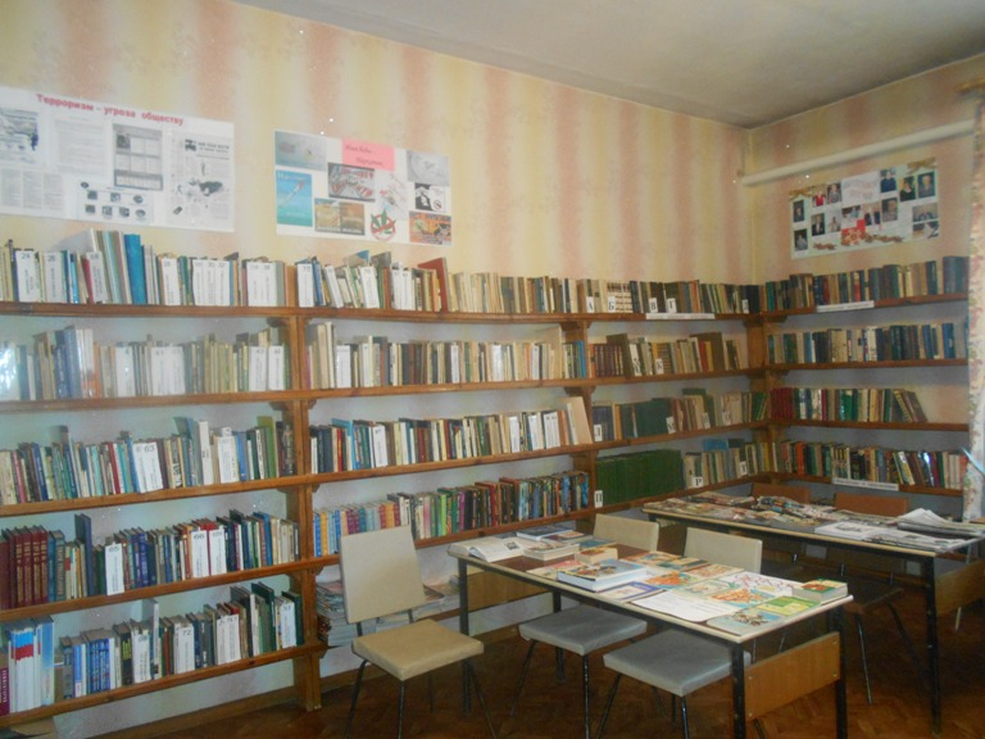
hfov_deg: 67.3
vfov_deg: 53.1
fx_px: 740
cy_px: 370
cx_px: 492
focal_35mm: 26
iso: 500
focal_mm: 4.6
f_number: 3.2
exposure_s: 1/25
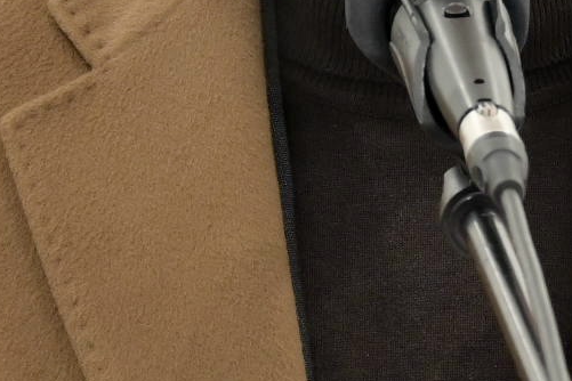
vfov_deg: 1.5
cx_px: 460
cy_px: 186
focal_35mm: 916
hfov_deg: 2.3
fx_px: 14553
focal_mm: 110
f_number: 5
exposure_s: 1/60
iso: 560
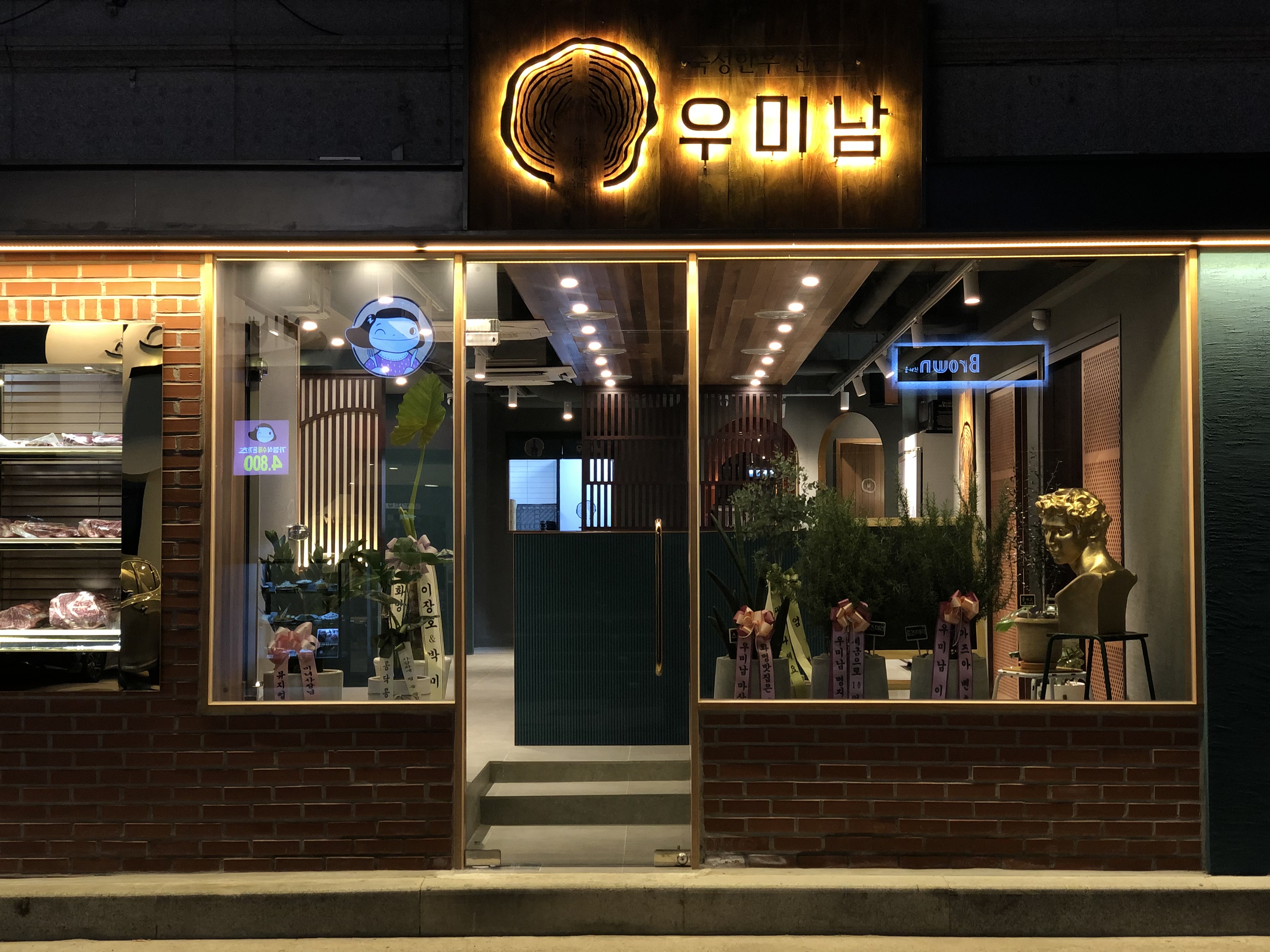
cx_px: 635
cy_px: 476
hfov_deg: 36.8
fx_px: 1908
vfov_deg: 28.0
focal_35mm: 52
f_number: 2.4
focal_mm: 6
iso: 80
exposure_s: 1/30
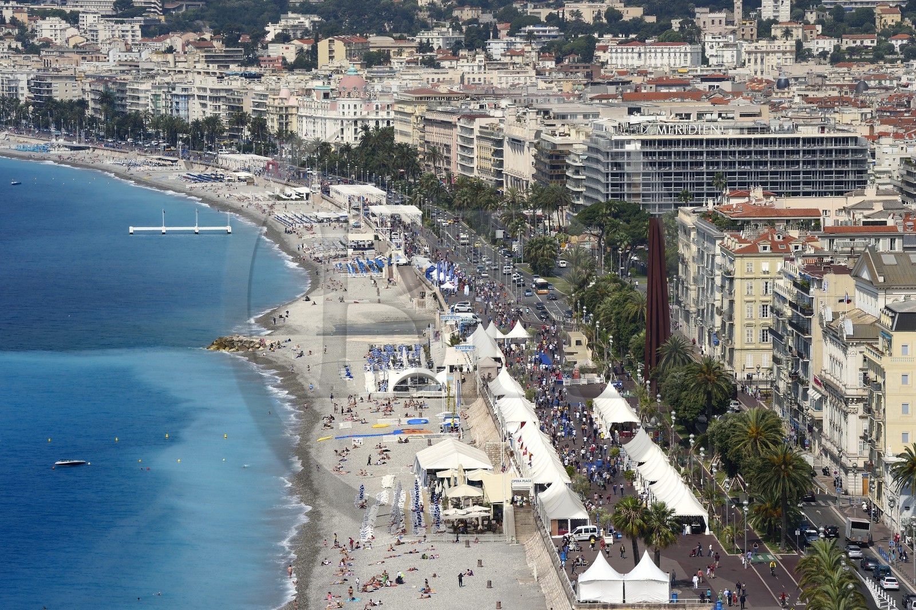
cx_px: 458
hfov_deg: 12.5
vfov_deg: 8.3
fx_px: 4197
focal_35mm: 165
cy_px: 305
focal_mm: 165
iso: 200
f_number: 16
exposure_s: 1/250
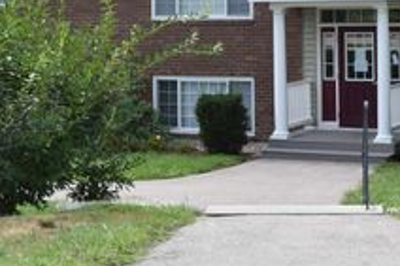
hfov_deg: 19.3
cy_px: -33
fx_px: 1177
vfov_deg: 12.7
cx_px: 230
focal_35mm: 106
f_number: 7.1
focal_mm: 30
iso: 100
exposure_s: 1/200
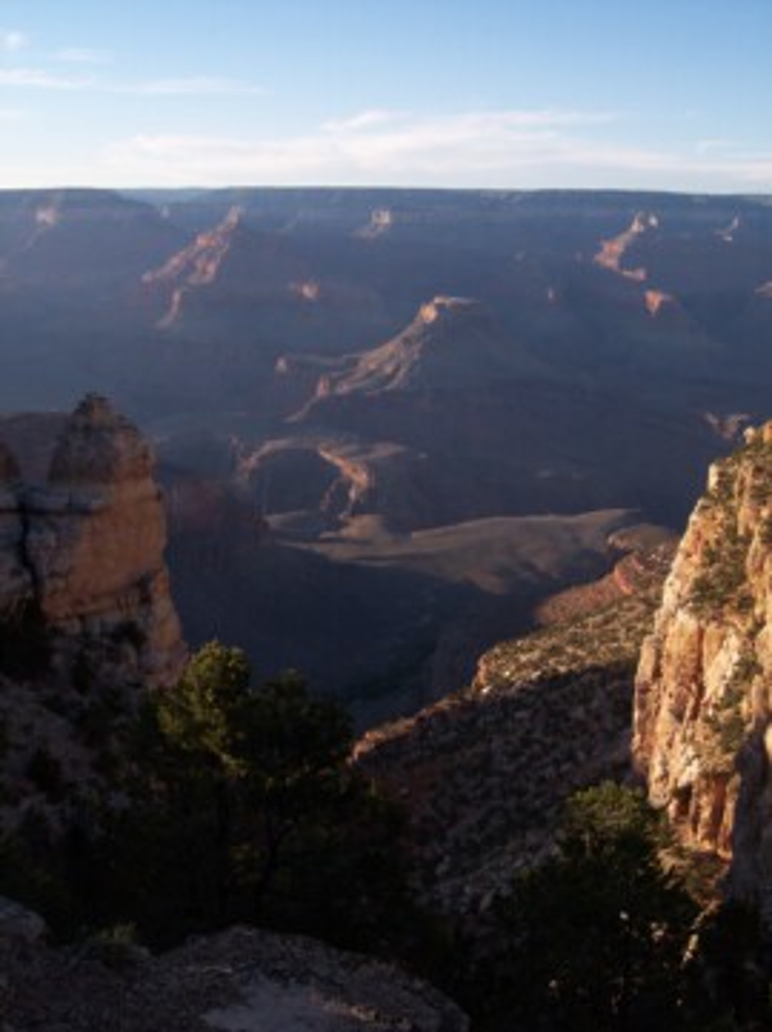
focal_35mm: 38
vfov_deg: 49.0
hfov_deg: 37.7
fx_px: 1132
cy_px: 516
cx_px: 386
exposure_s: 1/350
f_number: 4.8
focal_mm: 8
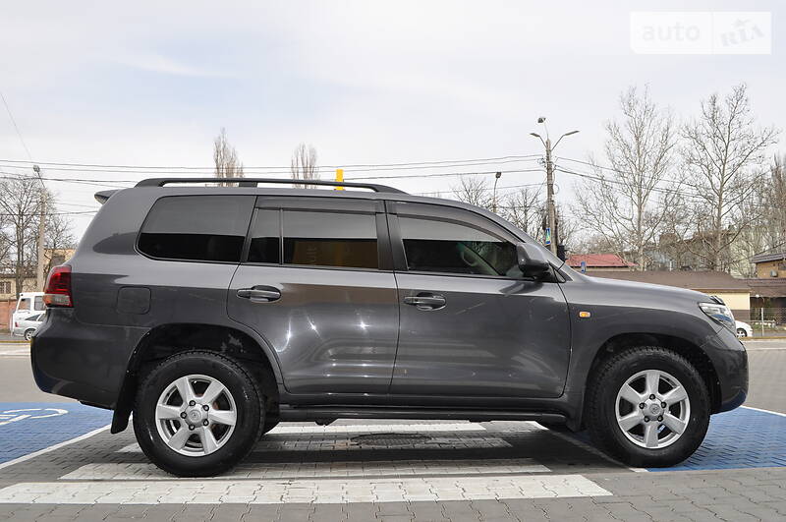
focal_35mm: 30
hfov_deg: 62.0
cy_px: 261
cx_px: 393
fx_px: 654
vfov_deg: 43.5
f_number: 10
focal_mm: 20
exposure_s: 1/200
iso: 200
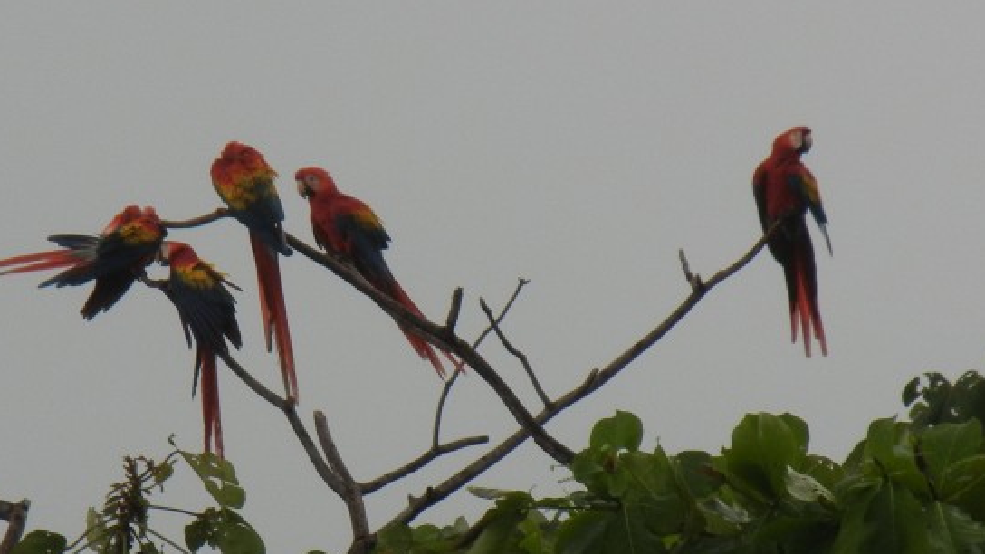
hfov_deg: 3.5
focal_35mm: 615
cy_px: 387
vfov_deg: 2.0
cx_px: 342
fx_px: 16063
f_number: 5.6
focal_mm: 54
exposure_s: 1/54.7
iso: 200
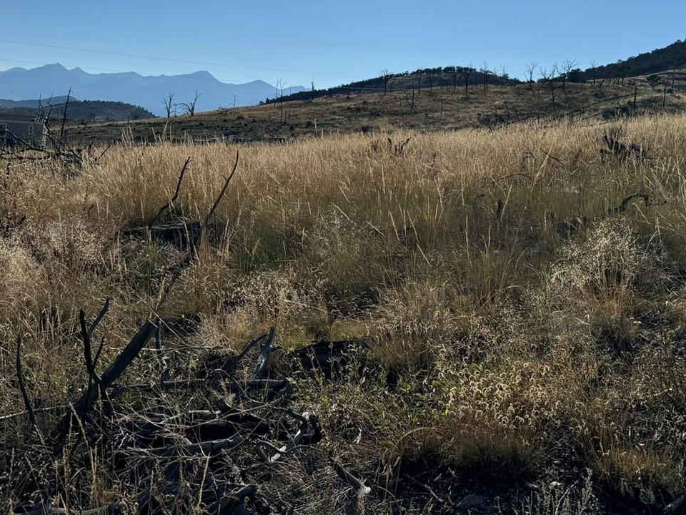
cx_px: 342
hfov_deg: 46.8
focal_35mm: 40
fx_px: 793
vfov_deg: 35.2
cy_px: 135
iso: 80
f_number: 1.78
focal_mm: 6.76
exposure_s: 1/10417
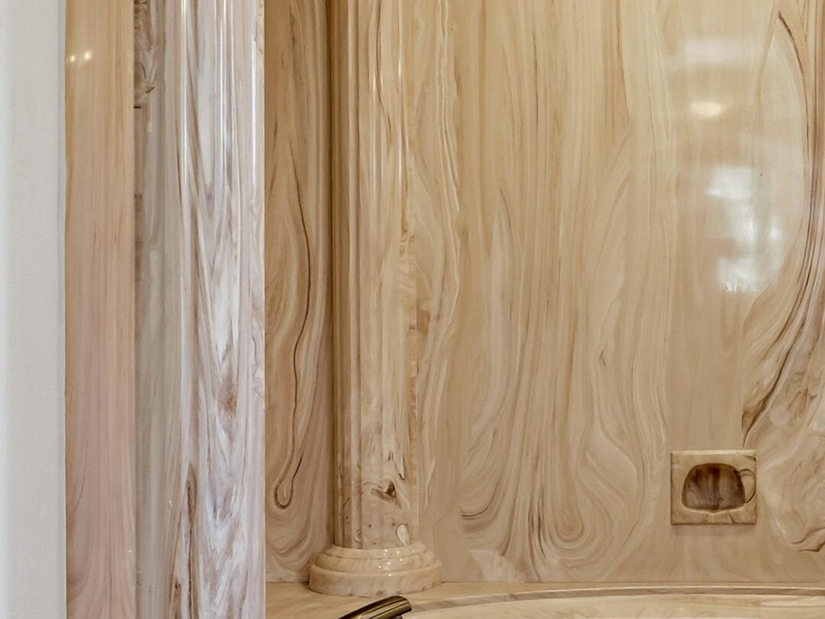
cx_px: 705
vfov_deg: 24.0
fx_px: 1454
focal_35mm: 61
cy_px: 262
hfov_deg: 30.6
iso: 640
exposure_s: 1/100
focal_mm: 11
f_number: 11
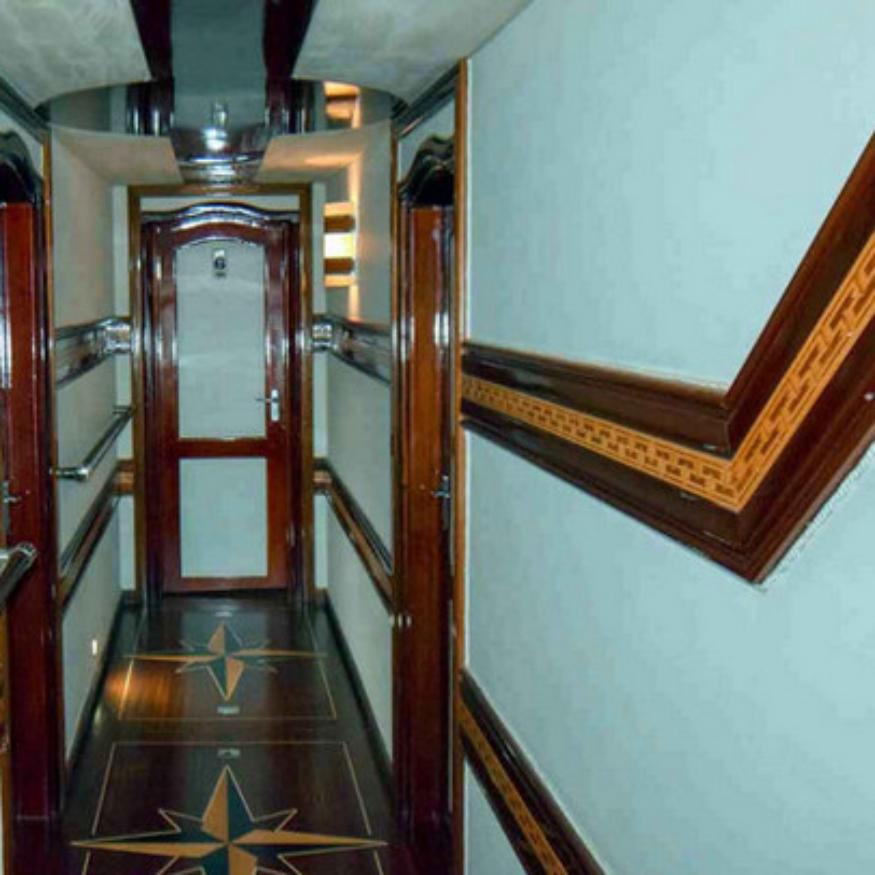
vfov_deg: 42.8
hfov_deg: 41.5
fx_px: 1115
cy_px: 443
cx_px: 211
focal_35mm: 39
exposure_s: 1/60
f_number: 5.6
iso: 3200
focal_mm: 20
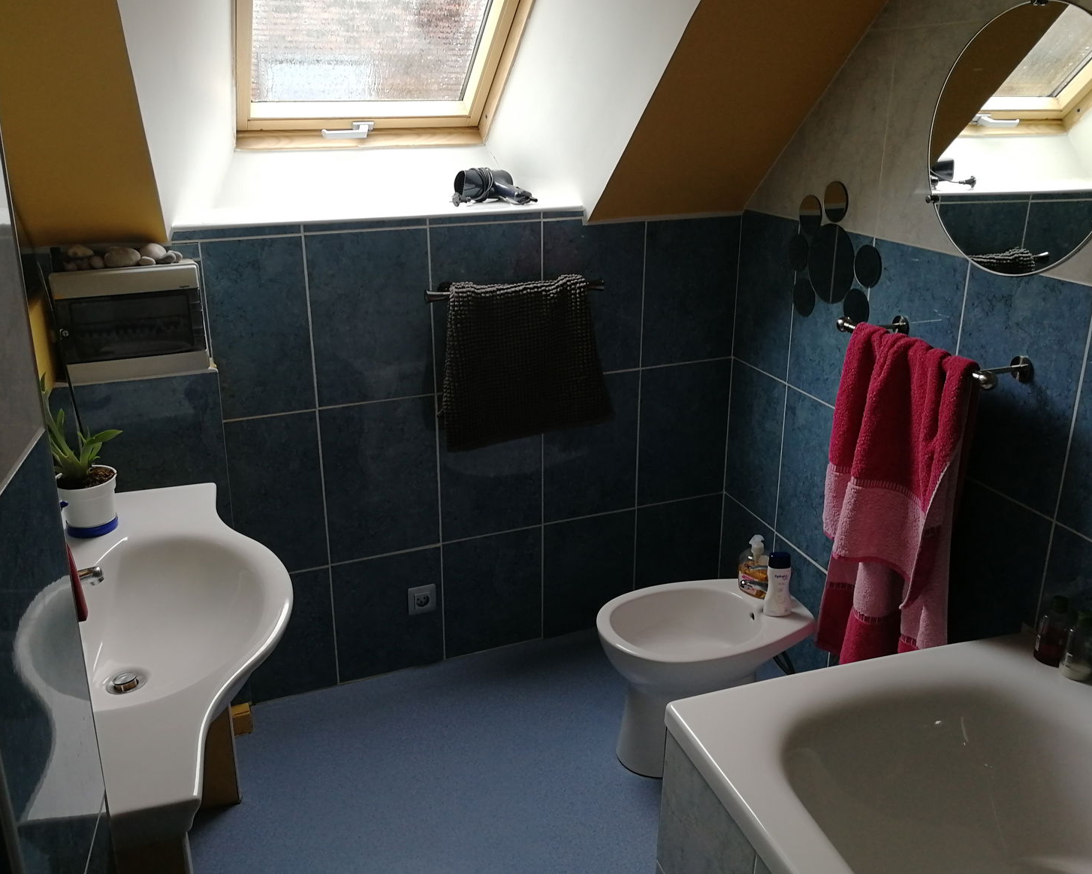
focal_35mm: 29
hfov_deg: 60.4
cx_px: 526
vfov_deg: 50.0
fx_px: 937
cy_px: 428
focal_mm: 3.95
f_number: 2.2
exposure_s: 1/50
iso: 80
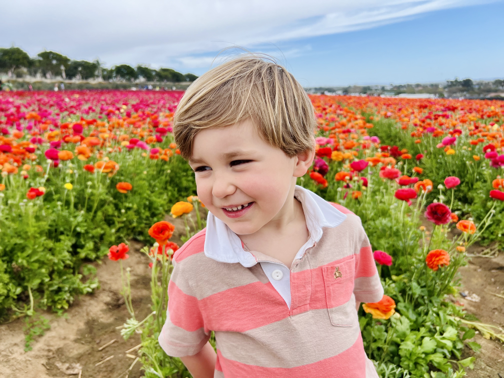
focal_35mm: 26
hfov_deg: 67.3
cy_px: 189
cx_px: 252
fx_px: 379
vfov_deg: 53.1
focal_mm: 5.7
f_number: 1.5
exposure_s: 1/1669
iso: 50
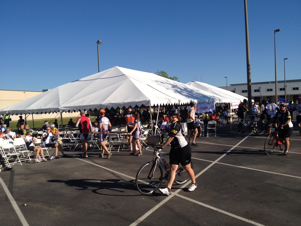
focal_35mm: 35
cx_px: 150
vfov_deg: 40.7
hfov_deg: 52.6
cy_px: 113
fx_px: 304
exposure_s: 1/2123
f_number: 2.4
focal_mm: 4.28
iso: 64
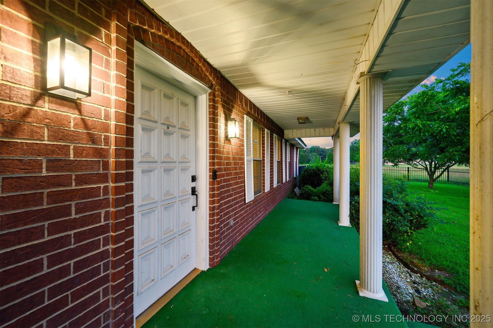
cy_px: 164
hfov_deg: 104.3
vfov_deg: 81.1
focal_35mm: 14
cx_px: 246
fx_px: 192
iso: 320
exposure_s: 1/2
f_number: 10
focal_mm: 14
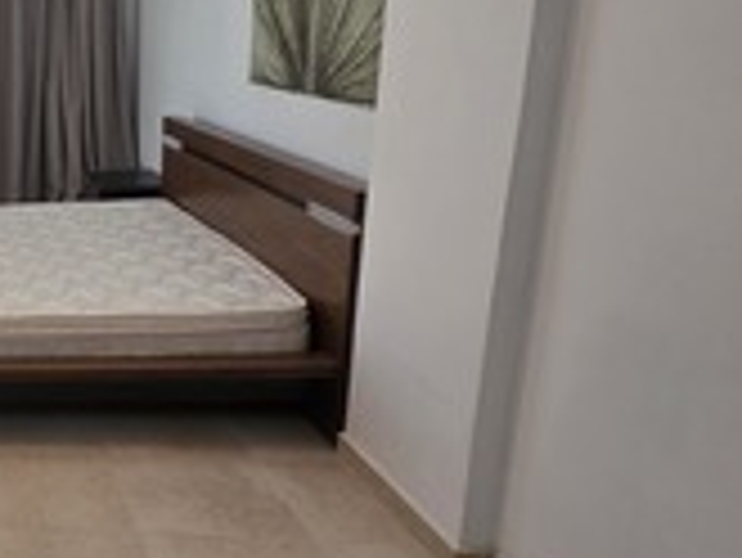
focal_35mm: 36
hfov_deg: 34.0
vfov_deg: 39.6
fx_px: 772
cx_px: -254
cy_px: 241
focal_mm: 2.2
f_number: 1.9
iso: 160
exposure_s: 1/100
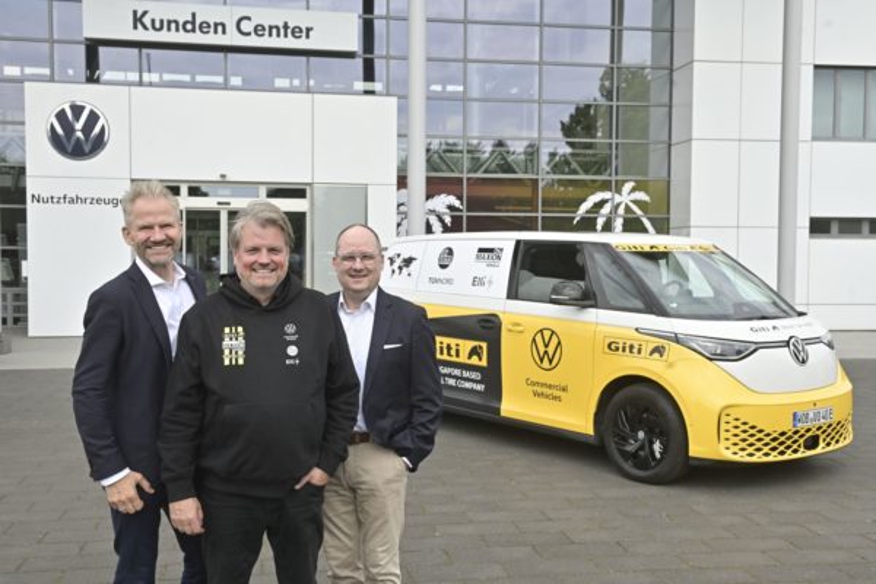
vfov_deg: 33.4
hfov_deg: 48.5
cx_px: 438
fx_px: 973
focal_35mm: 40
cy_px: 292
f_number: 8
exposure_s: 1/500
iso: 320
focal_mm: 40
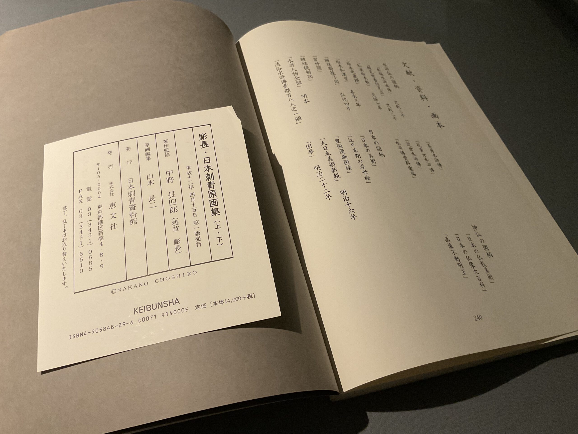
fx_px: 484
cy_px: 217
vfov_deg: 48.2
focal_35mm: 29
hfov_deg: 61.7
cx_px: 289
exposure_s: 1/50
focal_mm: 3
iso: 160
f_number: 1.8
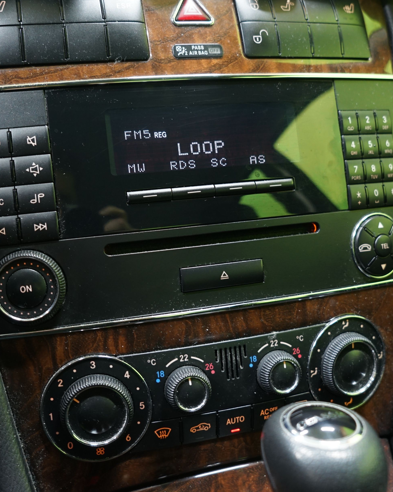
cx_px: 176
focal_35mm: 41
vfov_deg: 44.8
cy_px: 237
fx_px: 596
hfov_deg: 36.4
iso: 1000
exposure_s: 1/13
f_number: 4
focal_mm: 27
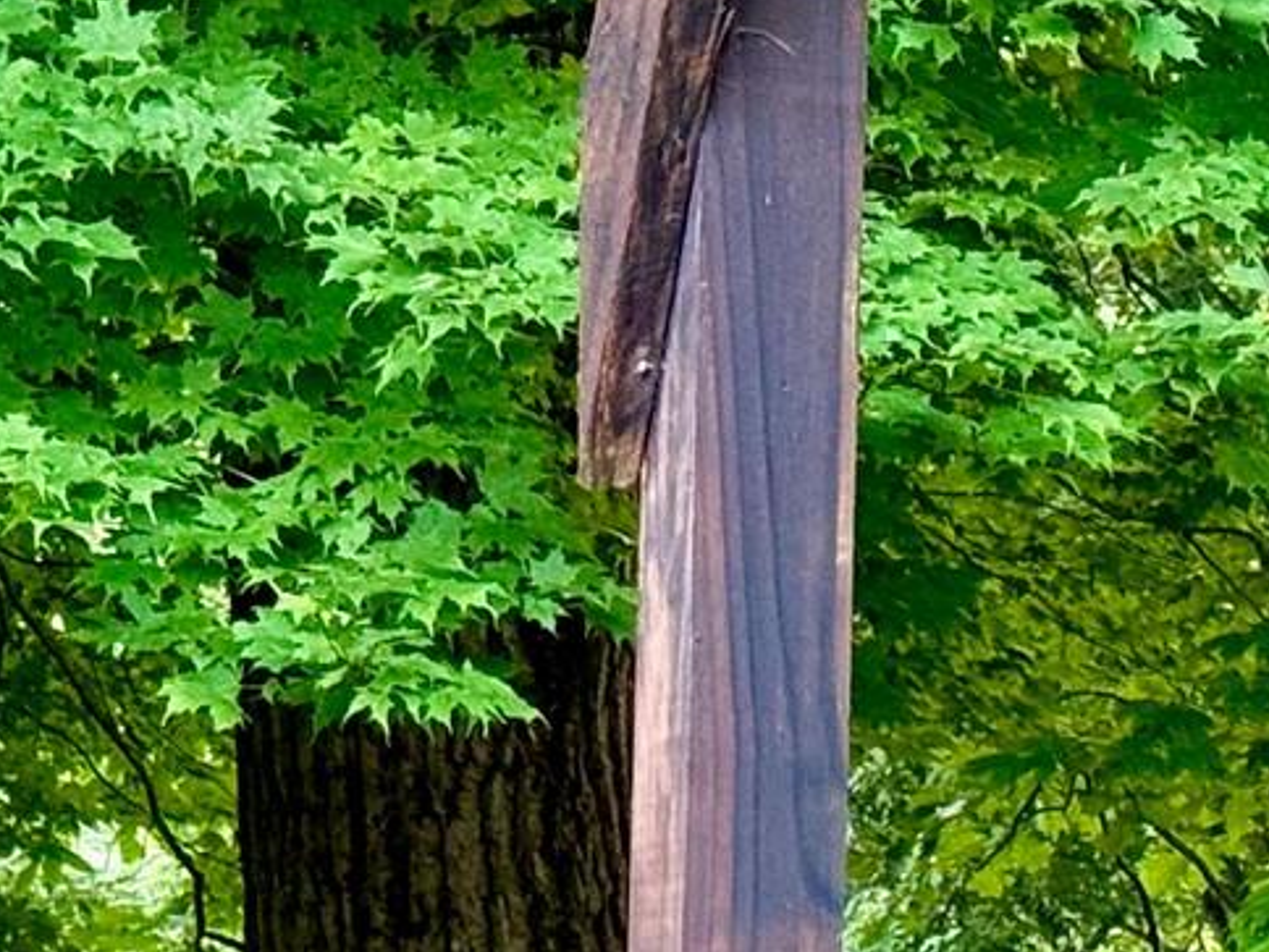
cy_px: 1566
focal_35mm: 203
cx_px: 1164
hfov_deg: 9.7
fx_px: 7442
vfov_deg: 7.2
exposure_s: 1/48
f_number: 1.78
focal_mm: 6.76
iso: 250
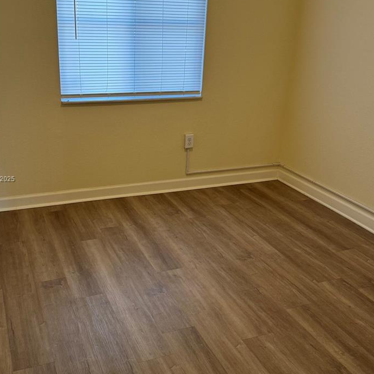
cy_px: 179
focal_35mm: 37
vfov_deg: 44.9
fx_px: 452
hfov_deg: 44.8
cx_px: 160
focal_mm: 6.76
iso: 160
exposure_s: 1/60
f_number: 1.78
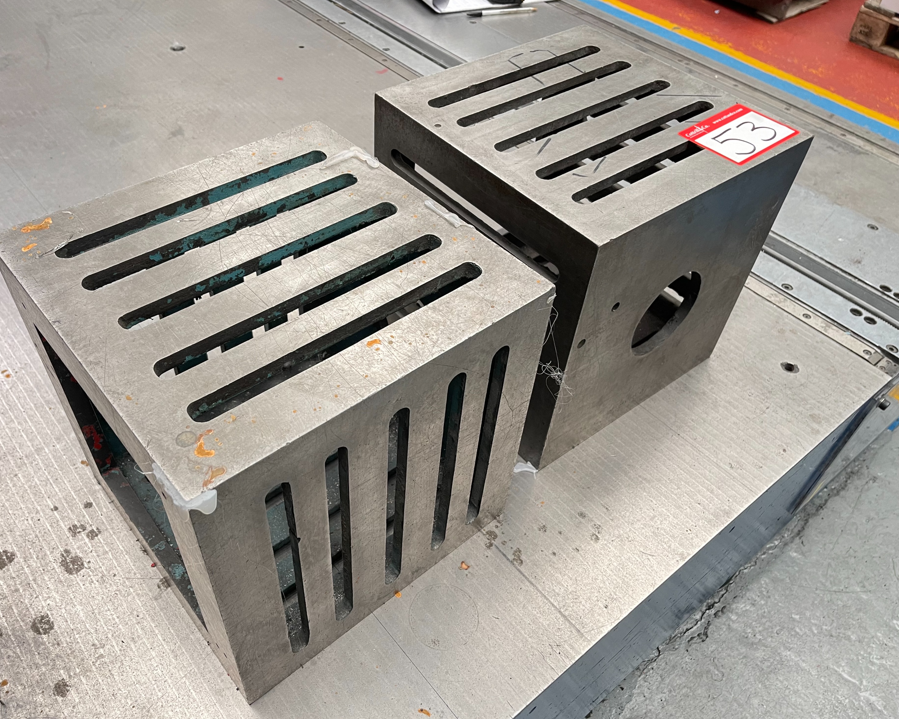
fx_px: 745
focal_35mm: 28
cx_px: 409
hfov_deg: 62.1
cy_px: 368
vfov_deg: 51.5
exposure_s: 1/67
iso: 125
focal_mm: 5.1
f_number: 1.6
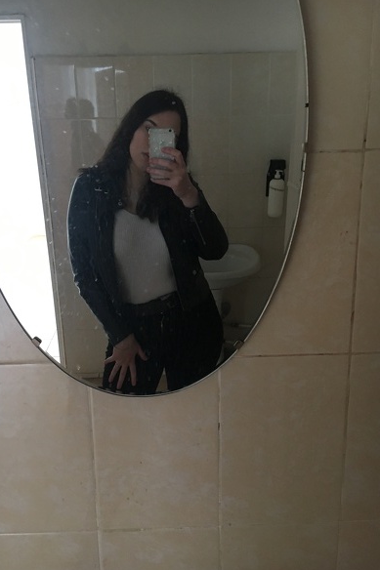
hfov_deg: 42.3
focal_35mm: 31
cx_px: 178
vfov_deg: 60.3
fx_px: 491
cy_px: 290
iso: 160
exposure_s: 1/33
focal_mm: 4.15
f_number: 2.2
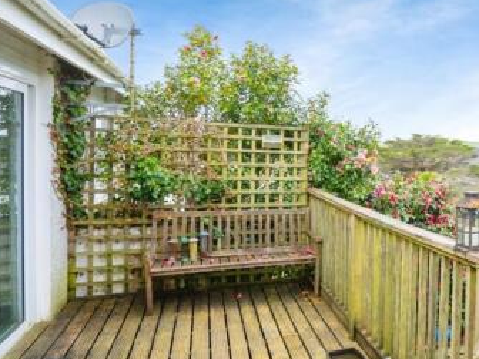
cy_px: 160
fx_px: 415
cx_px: 445
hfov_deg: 51.6
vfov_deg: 46.7
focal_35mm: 30
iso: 100
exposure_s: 1/50
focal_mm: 16
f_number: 5.6
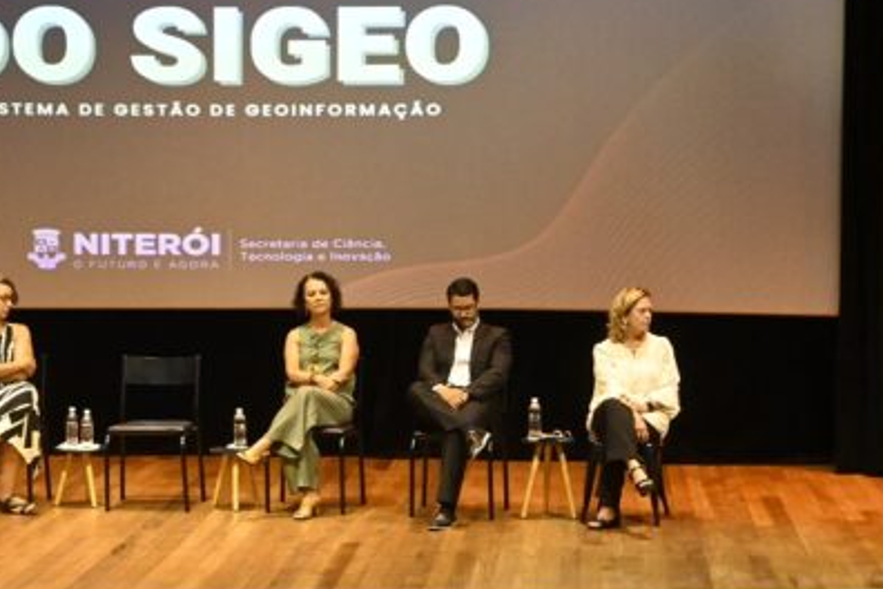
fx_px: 2453
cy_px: 347
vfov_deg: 13.7
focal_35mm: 100
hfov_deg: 20.4
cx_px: 377
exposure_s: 1/80
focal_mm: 33
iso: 5600
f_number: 5.6
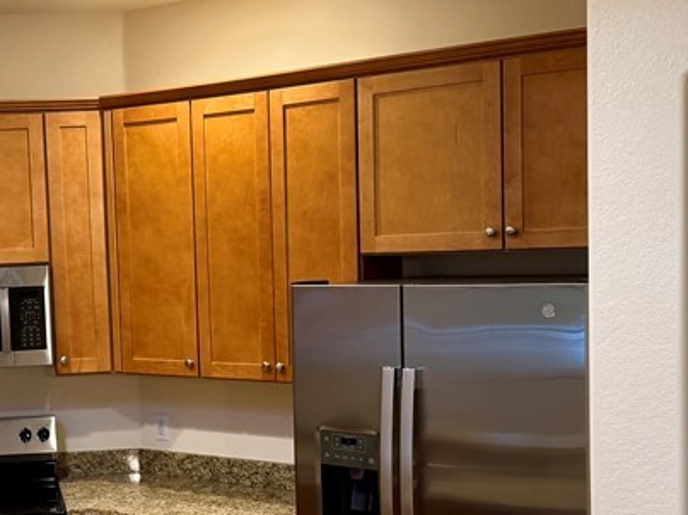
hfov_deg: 30.6
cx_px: 106
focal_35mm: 61
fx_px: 1212
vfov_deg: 23.9
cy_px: 324
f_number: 1.78
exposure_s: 1/60
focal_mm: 6.76
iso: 250
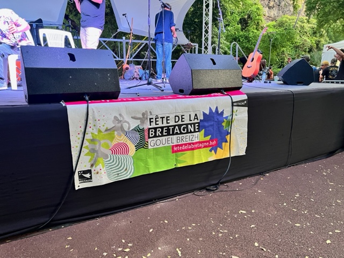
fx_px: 258
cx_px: 172
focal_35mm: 26
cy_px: 129
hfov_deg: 67.3
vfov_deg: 53.1
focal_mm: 5.7
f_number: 1.5
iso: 500
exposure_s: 1/60
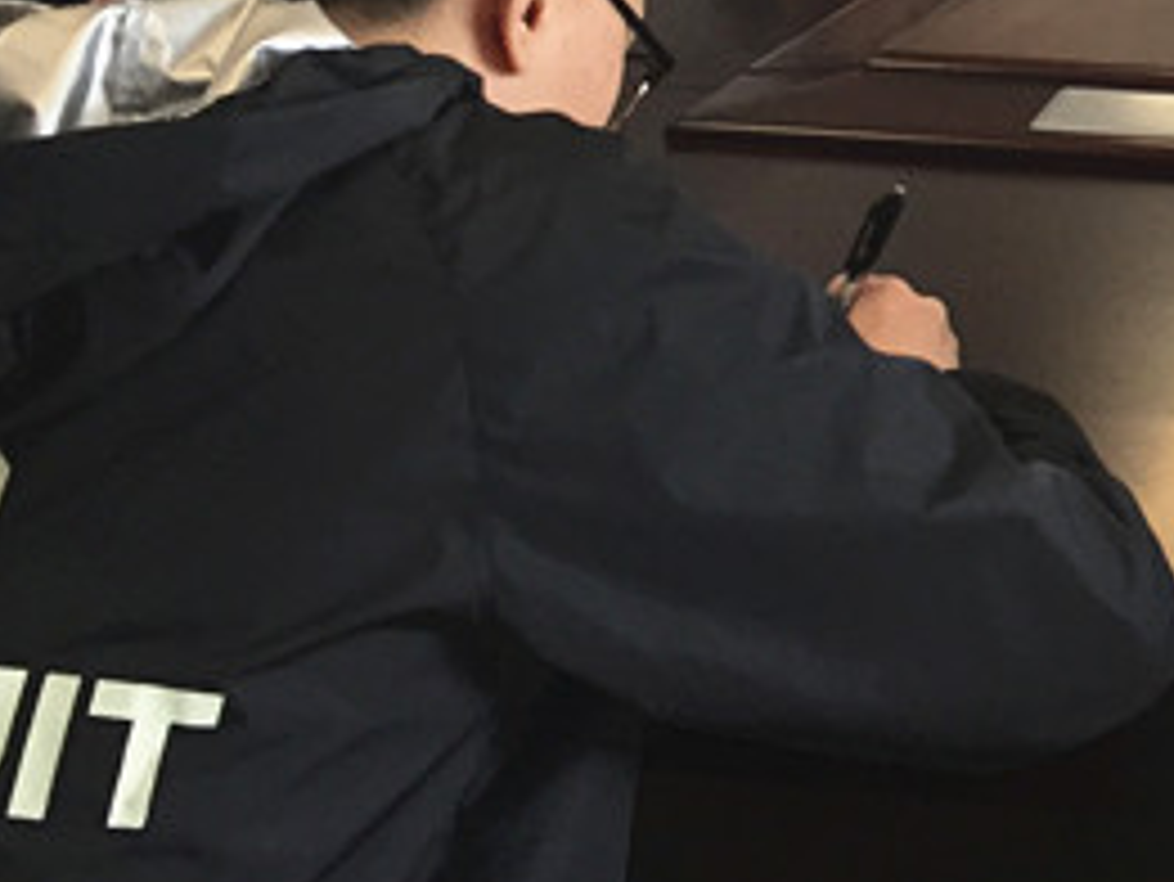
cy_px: -328
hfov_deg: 20.1
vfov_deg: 15.6
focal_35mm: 89
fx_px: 3020
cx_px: 1543
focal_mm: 4.15
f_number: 2.2
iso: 64
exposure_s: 1/33
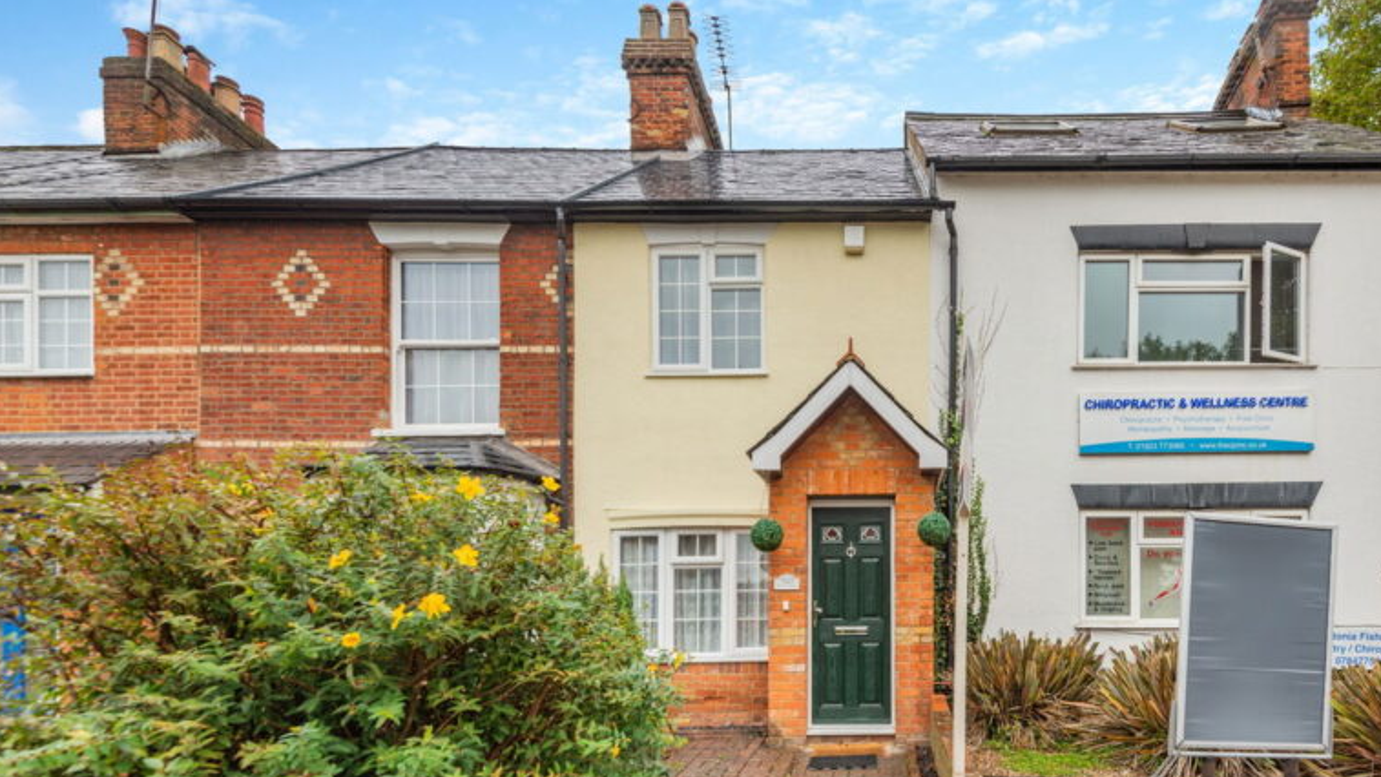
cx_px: 690
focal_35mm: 17
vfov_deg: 63.9
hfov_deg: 95.9
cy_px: 394
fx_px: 623
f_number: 6.3
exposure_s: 1/80
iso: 250
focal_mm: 16
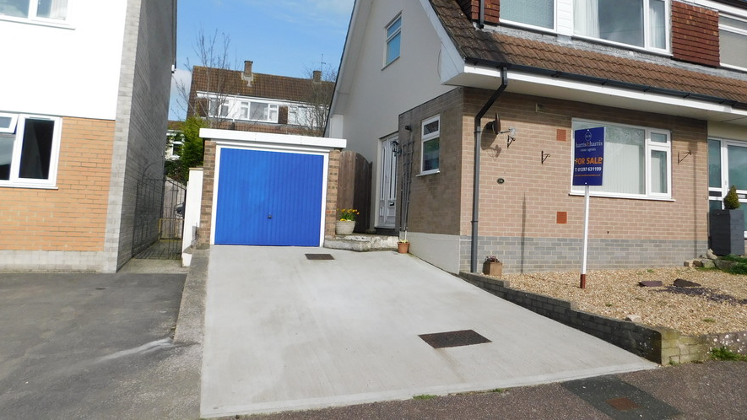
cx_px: 420
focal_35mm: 29
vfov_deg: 40.0
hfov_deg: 65.8
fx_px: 574
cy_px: 164
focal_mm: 4
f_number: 6
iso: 125
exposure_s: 1/500
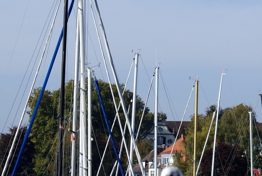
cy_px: 108
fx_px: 1975
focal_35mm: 271
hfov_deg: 7.6
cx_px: 248
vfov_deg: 5.1
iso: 100
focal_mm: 70
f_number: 9
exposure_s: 1/320
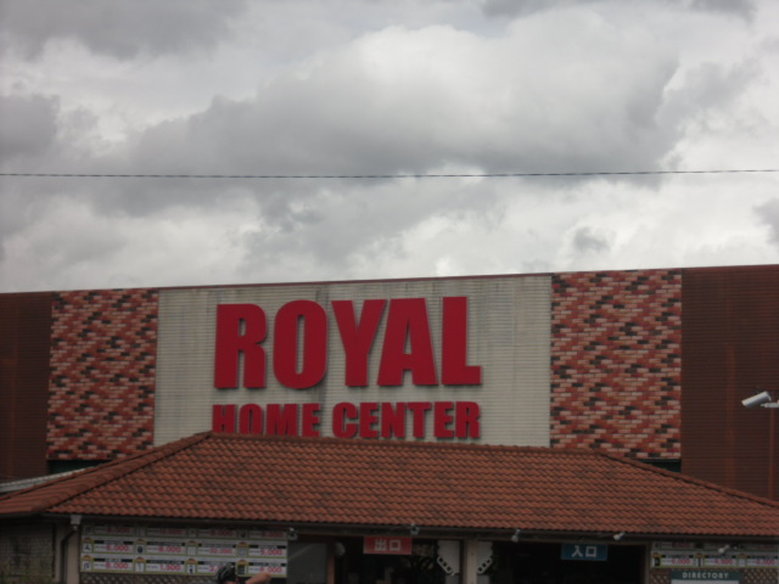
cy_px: 292
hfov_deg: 18.2
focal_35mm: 108
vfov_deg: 13.7
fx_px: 2430
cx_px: 390
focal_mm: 19.6
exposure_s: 1/400
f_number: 5.9
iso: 64
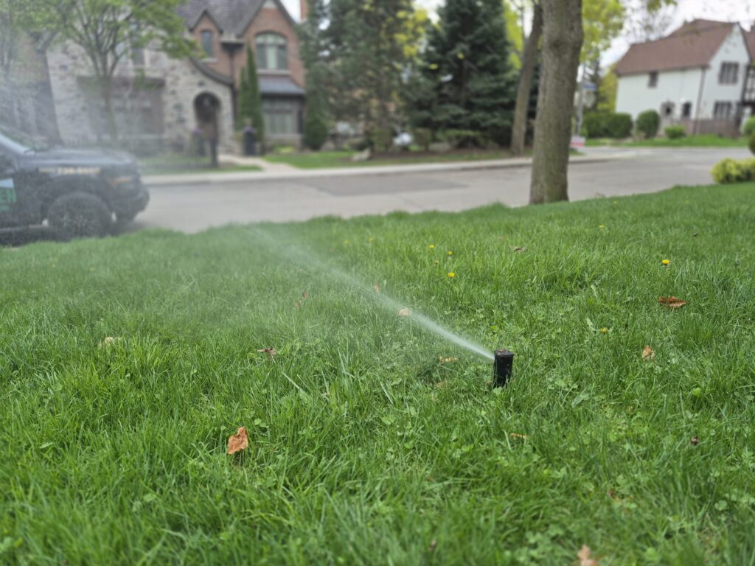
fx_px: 502
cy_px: 283
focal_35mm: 23
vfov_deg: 58.9
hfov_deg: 73.9
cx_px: 378
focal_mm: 5.4
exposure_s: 1/262
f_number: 1.8
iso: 25
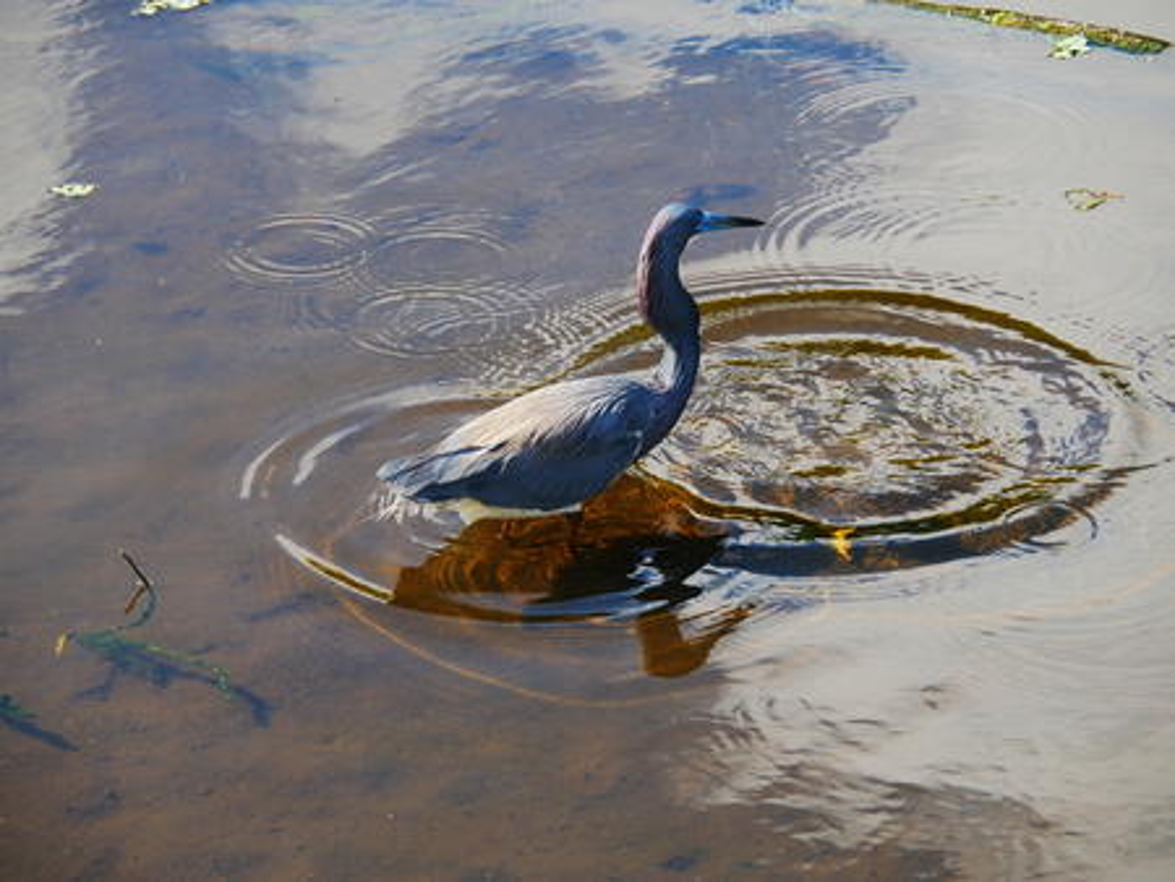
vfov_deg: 8.3
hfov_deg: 11.0
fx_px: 6113
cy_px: 441
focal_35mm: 180
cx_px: 588
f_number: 5.5
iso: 200
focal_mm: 90
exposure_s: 1/320
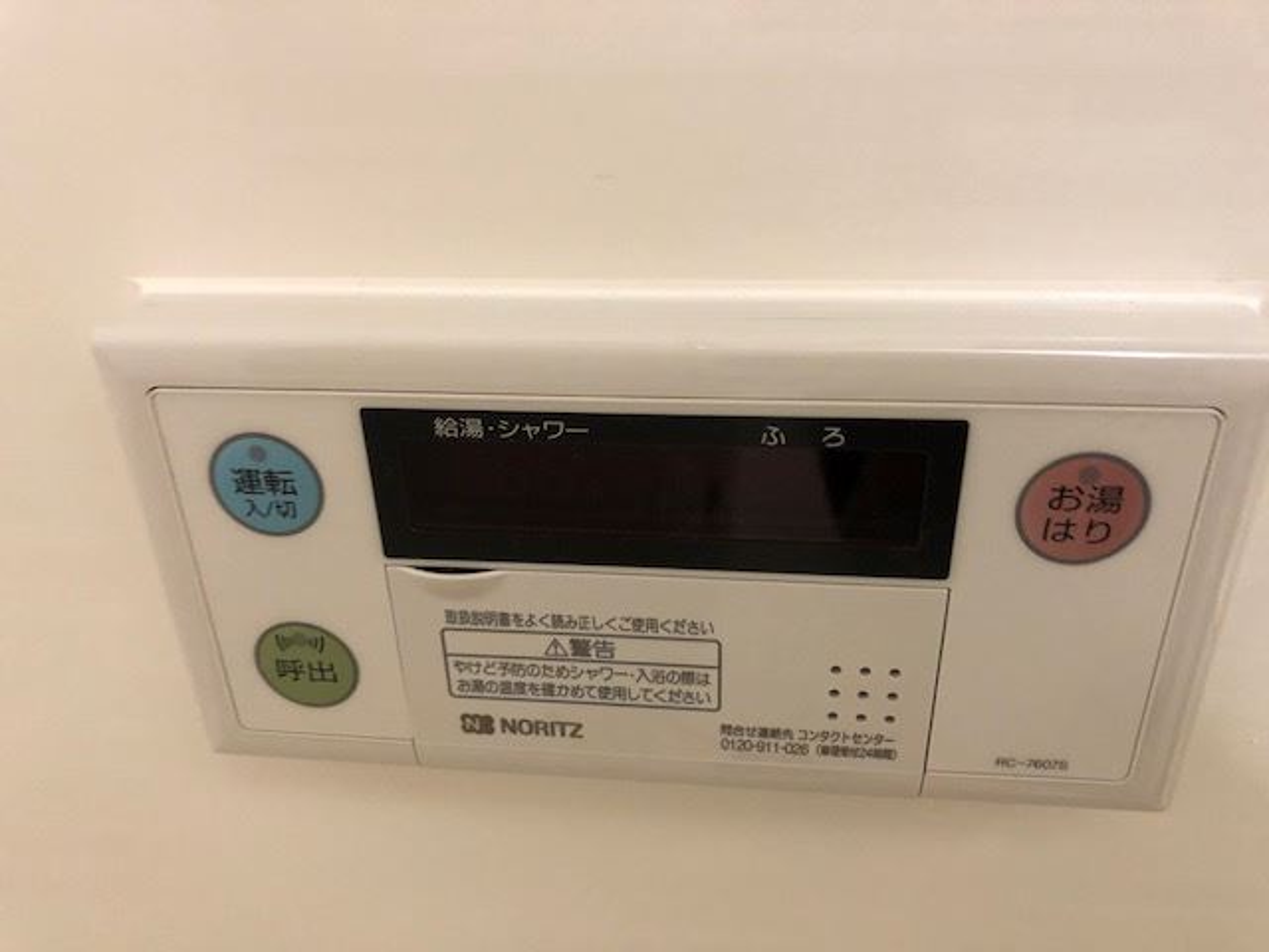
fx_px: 1026
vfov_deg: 49.7
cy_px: 476
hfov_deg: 63.4
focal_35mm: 28
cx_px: 634
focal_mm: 3.99
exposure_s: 1/17
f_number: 1.8
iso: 100
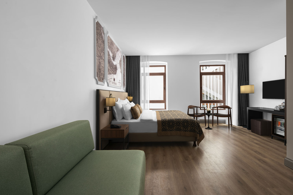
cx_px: 146
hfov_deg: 93.3
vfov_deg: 70.4
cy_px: 98
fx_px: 138
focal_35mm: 17
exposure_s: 15
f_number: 11
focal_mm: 17
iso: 100
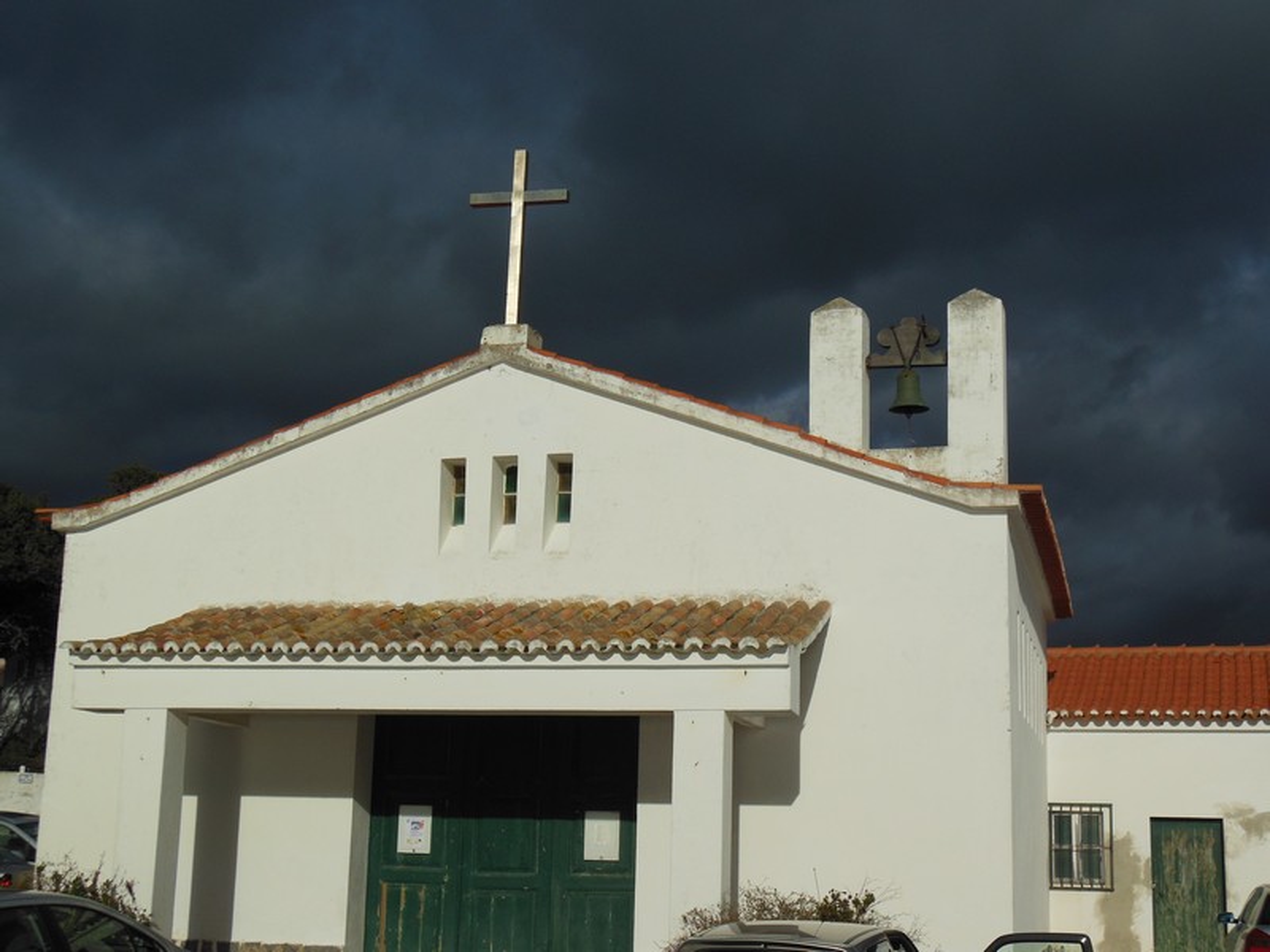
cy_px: 476
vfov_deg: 29.1
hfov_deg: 38.2
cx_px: 635
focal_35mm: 50
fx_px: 1834
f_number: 7.9
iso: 125
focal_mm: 8.9
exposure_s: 1/1250
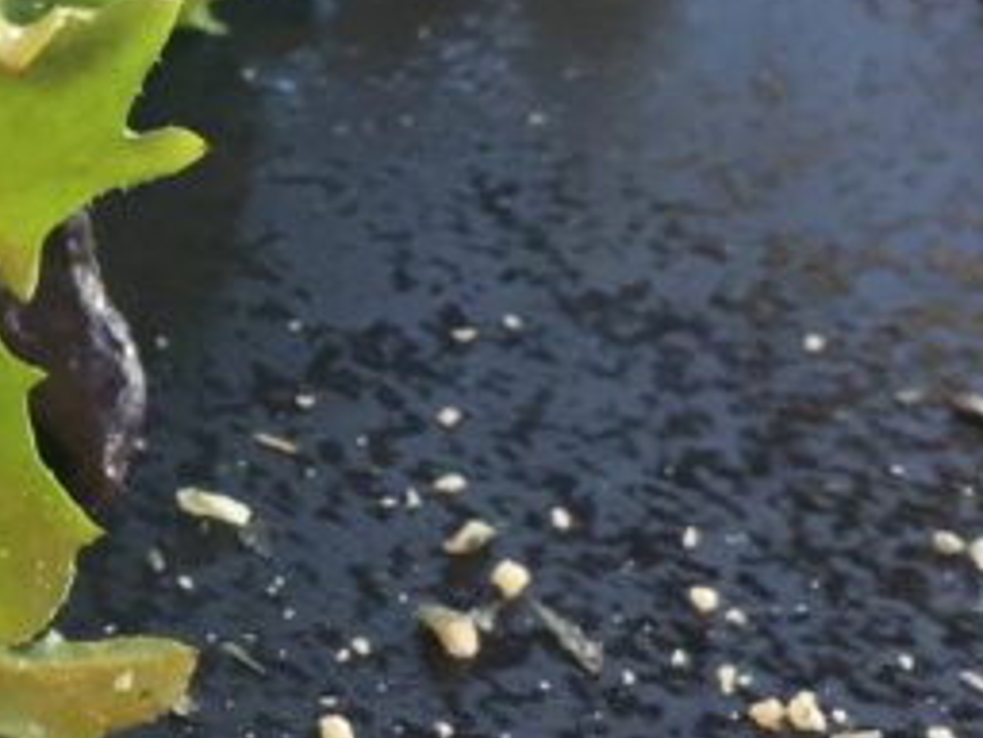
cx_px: -134
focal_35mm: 116
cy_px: 281
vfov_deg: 12.8
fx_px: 3294
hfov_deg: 16.4
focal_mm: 4.15
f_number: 2.2
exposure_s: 1/33
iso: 125
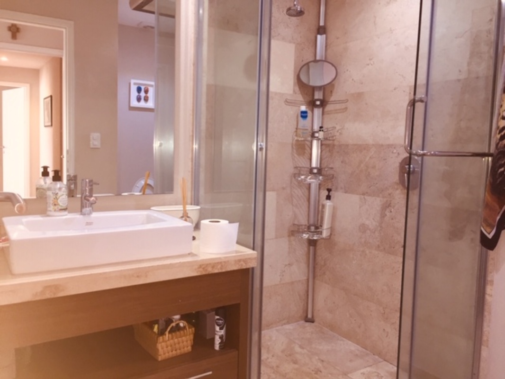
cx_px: 252
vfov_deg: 48.2
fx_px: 423
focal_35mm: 29
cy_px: 190
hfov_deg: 61.6
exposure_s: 1/30
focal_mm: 4.15
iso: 100
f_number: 2.2
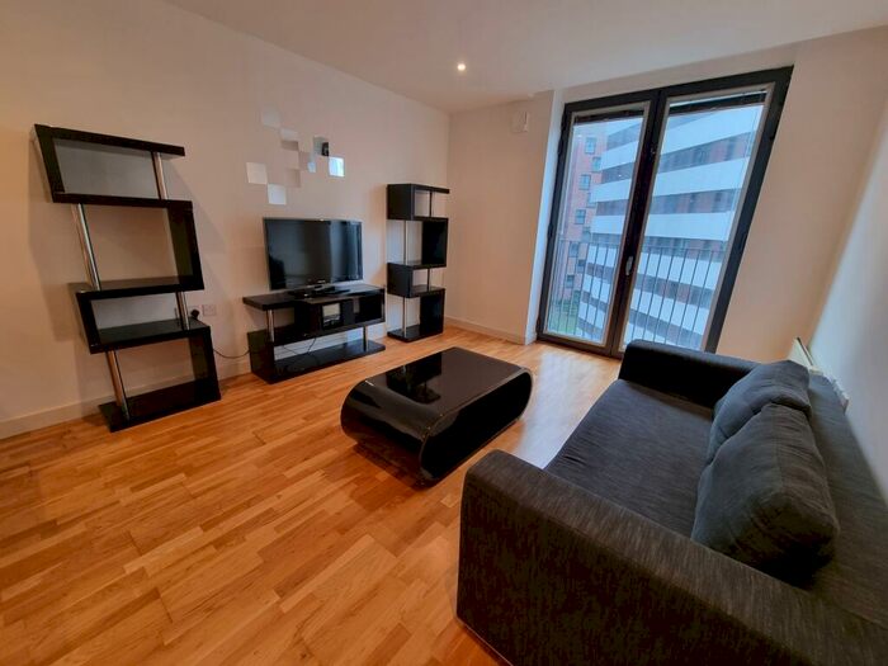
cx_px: 444
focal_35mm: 13
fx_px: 333
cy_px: 333
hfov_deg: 106.2
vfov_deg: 89.9
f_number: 2.2
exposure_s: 1/50
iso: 125
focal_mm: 2.2
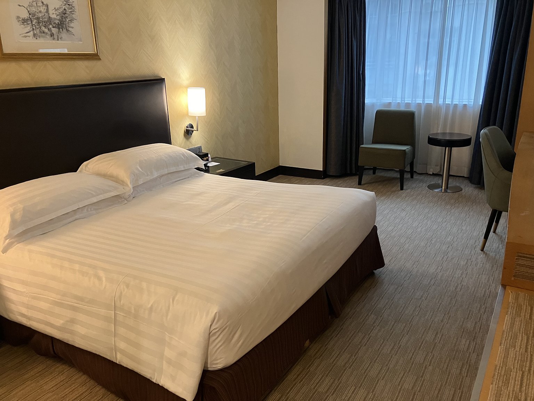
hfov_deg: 63.4
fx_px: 432
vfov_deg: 49.7
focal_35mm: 28
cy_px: 200
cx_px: 267
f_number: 1.8
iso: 320
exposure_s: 1/50
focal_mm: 3.99
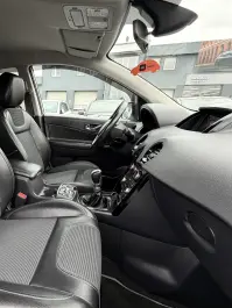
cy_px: 155
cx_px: 42
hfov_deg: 62.1
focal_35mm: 19
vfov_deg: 84.6
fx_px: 170
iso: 160
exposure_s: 1/121
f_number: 2.2
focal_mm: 2.22
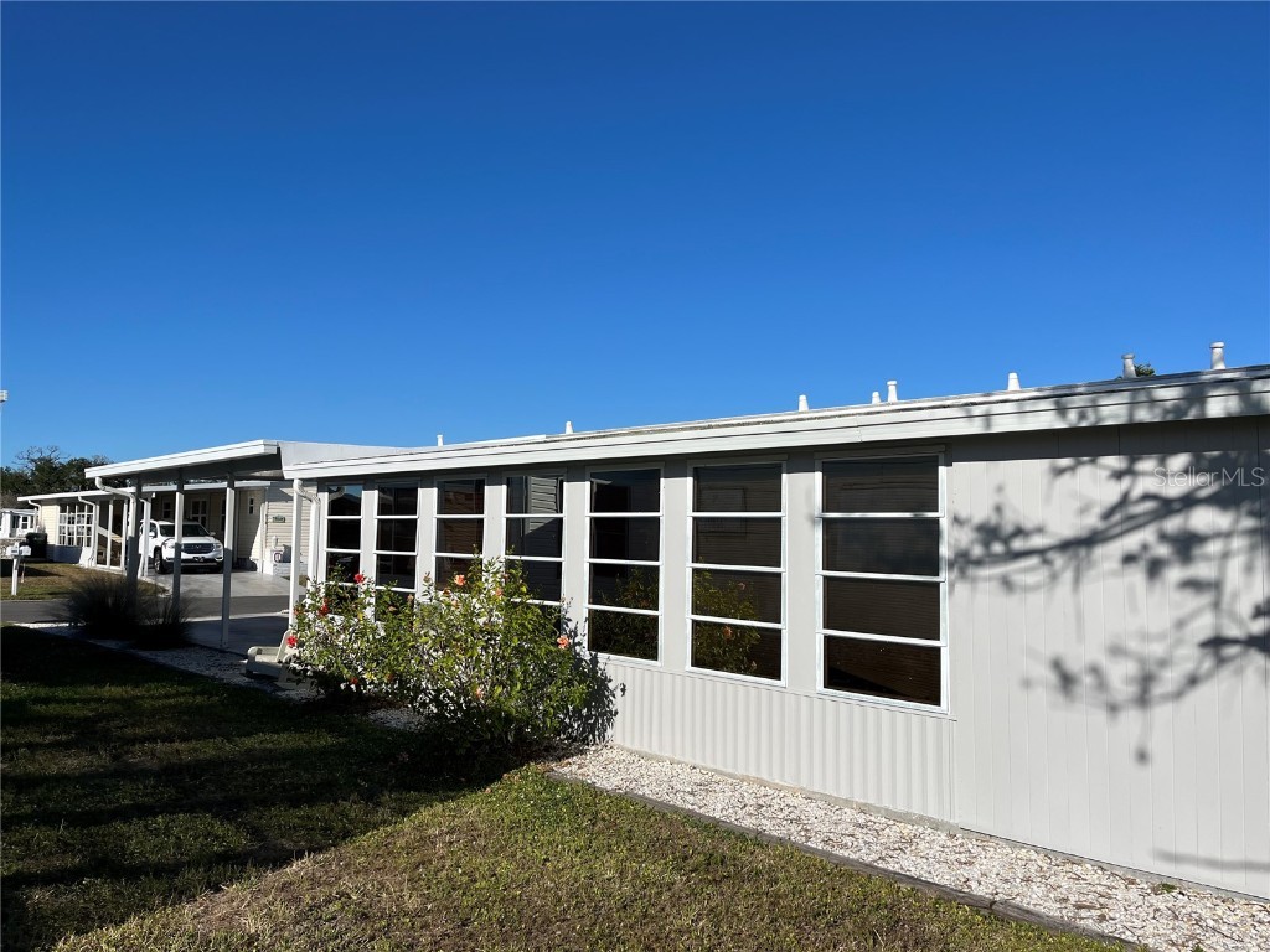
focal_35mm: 26
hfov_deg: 67.3
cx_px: 635
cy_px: 476
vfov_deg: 53.1
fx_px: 954
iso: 50
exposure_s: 1/7353
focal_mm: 5.1
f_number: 1.6
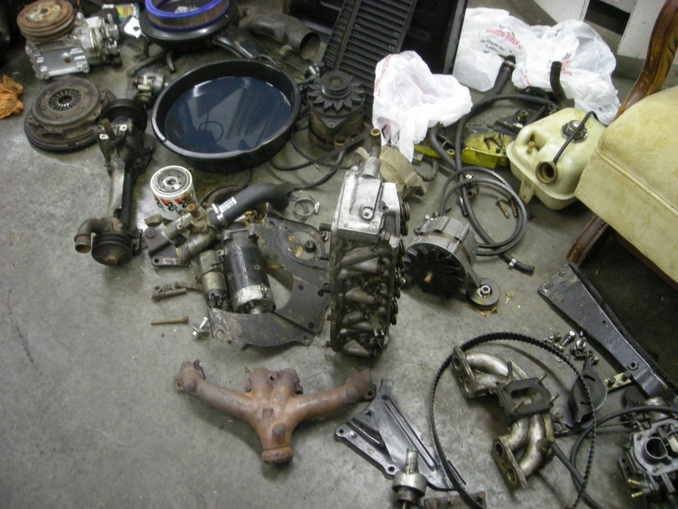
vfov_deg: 40.7
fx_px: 686
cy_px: 254
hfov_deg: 52.6
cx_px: 339
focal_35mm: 35
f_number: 2.8
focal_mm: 5.7
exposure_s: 1/16.1
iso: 400
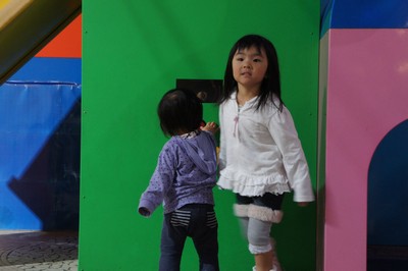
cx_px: 204
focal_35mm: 82
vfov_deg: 16.5
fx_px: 934
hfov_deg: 24.6
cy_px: 136
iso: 1600
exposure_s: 1/30
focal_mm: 55
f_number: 5.6
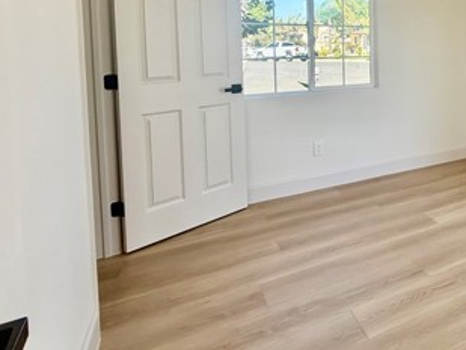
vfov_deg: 45.5
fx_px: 391
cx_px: 451
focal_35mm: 29
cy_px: 63
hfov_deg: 51.3
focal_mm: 2.22
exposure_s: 1/344
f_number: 2.2
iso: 64
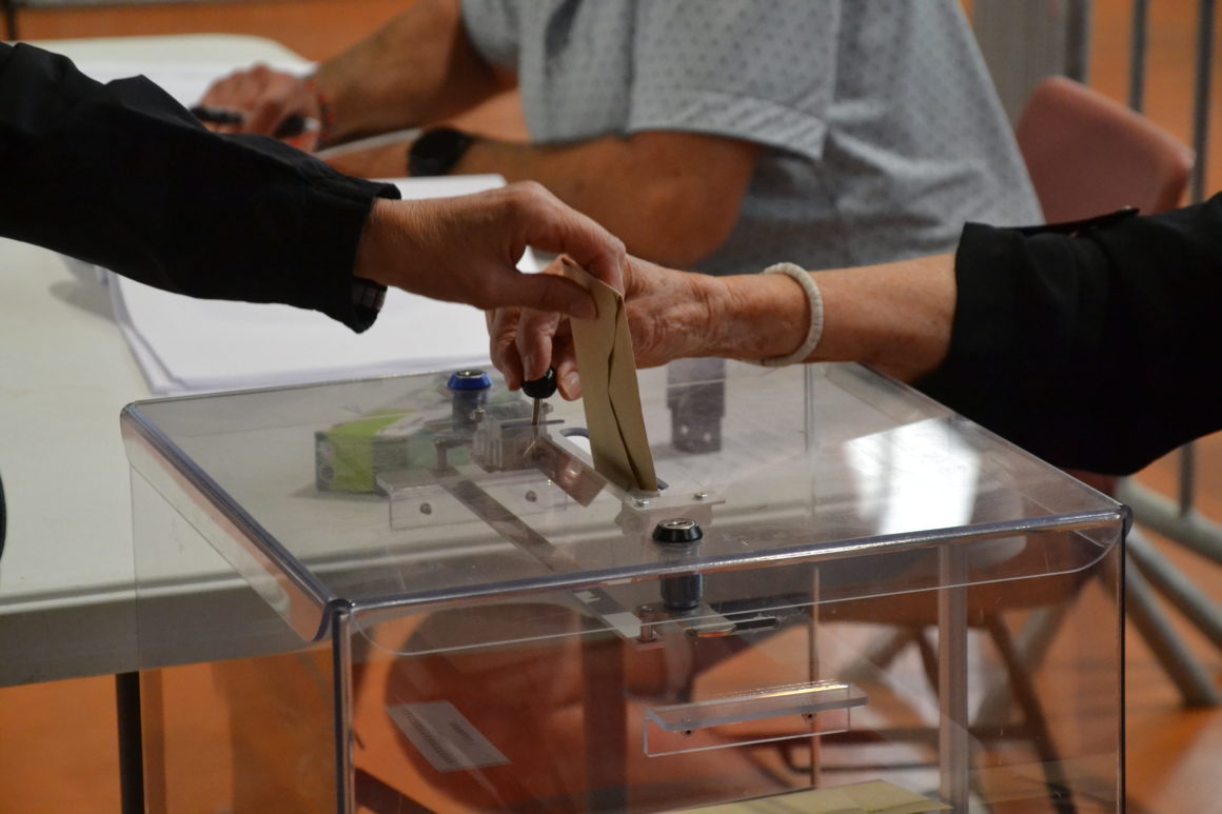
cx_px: 611
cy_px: 407
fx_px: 4582
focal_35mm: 135
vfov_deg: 10.2
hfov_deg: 15.2
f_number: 5.6
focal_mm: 90
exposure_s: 1/125
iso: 2500
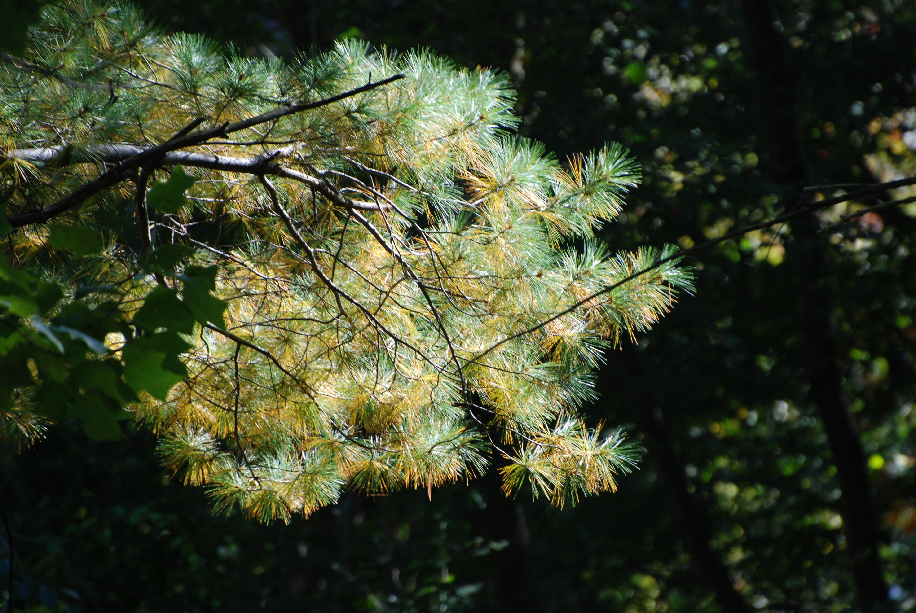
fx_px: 11464
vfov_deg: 3.1
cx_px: 458
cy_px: 306
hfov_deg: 4.6
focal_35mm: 450
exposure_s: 1/125
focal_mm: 300
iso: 200
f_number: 5.6
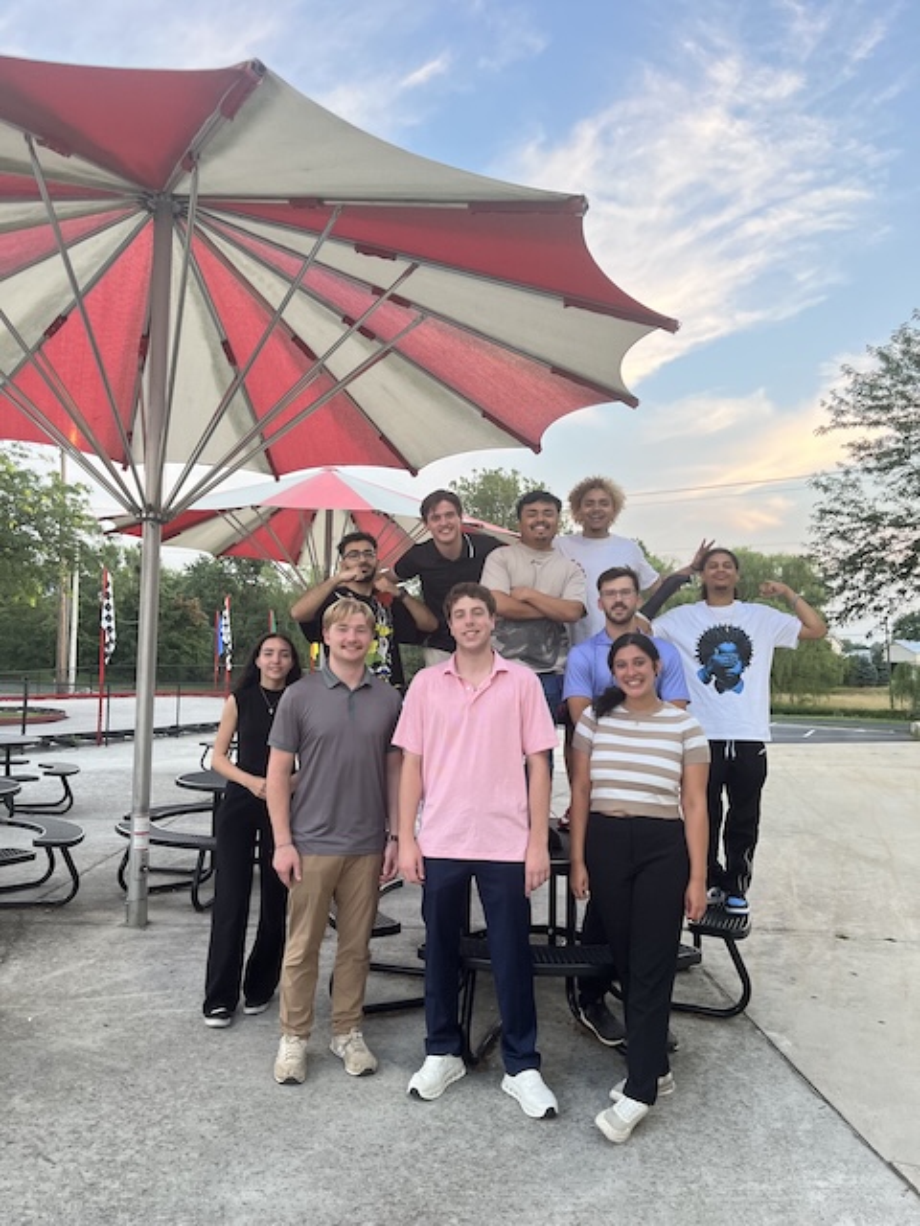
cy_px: 613
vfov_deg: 67.3
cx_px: 460
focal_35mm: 26
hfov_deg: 53.1
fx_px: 921
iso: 100
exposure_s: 1/122
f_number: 1.6
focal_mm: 5.1
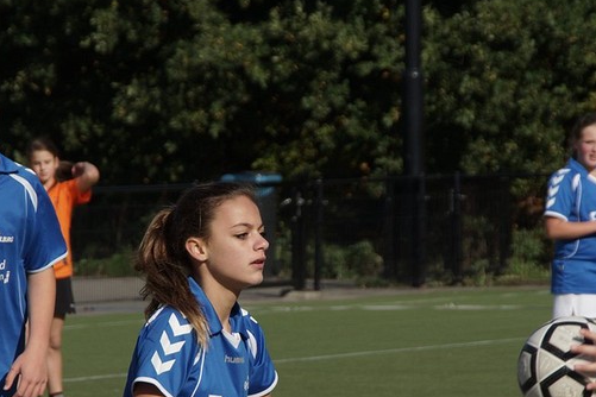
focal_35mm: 429
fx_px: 7102
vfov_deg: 3.2
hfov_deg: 4.8
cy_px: 278
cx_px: 281
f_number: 9
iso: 100
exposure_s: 1/500
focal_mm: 140
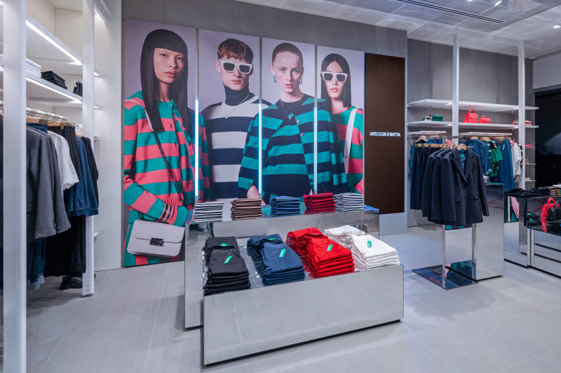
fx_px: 265
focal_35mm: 17
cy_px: 150
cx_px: 284
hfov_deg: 93.3
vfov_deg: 69.7
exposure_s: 1/60
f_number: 8
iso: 1000
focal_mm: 14
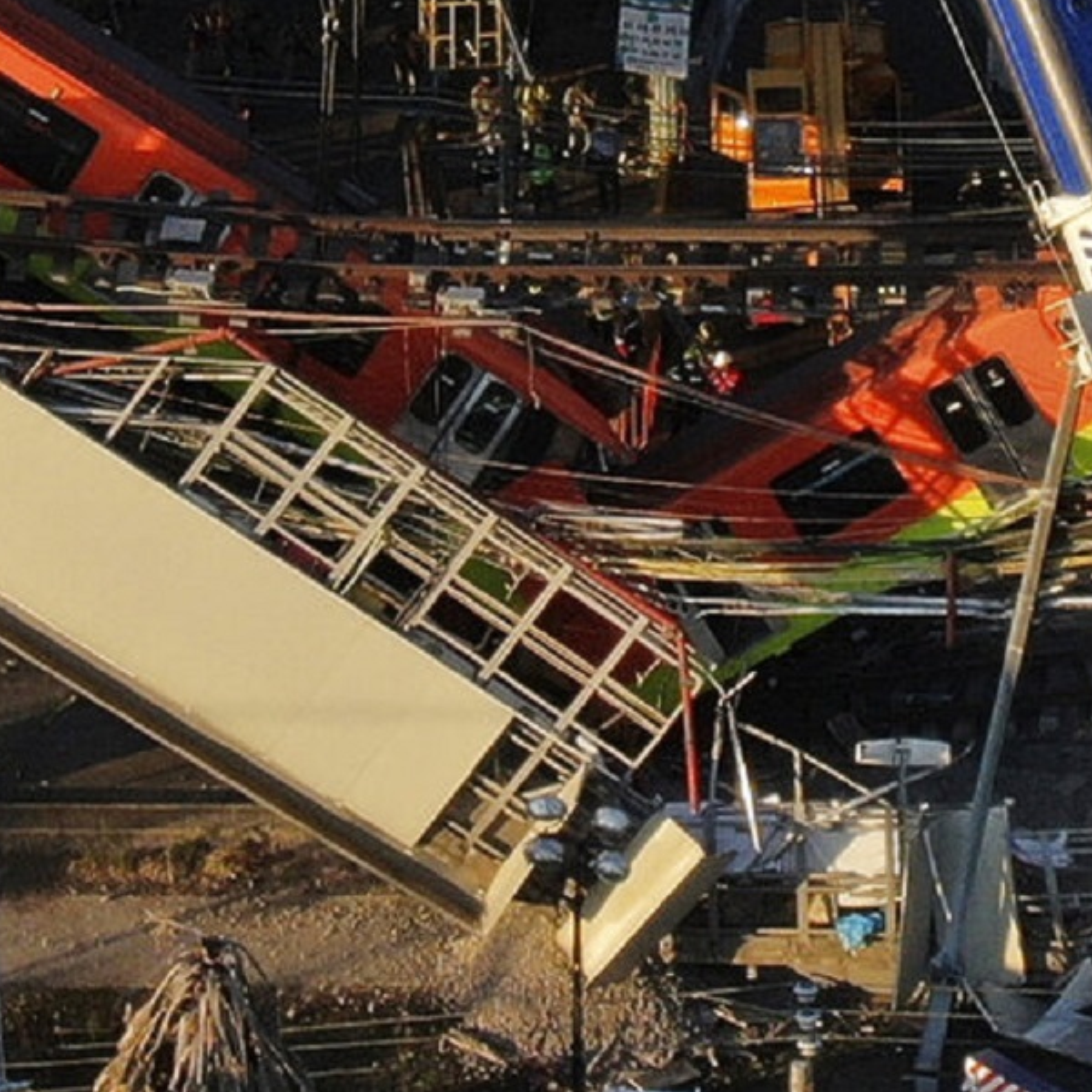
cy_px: 290
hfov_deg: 16.4
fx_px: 3783
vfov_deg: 16.4
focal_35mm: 106
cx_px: 586
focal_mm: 8.6
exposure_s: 1/320
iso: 100
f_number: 3.8
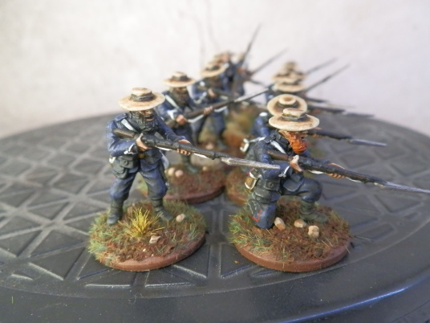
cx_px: 215
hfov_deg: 63.4
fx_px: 348
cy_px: 162
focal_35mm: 28
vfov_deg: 49.7
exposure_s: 1/80
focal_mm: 5
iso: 400
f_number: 3.1
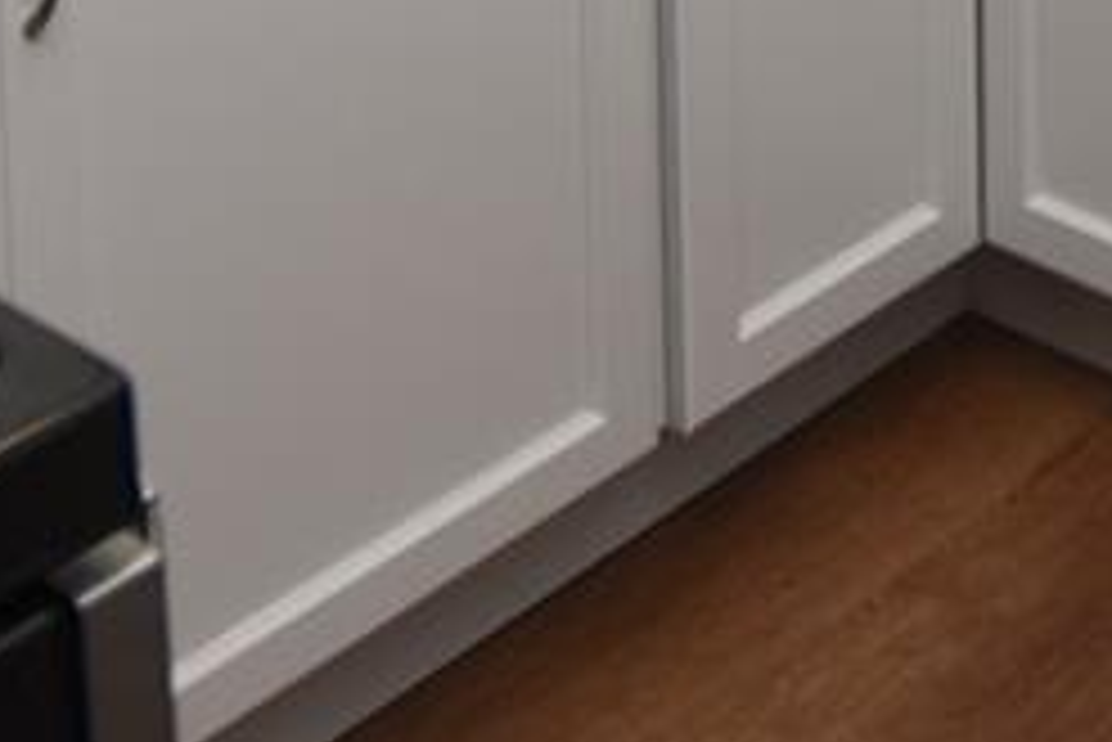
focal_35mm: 97
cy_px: -1214
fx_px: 2998
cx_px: 1270
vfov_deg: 11.1
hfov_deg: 19.9
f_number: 4
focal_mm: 10
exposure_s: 1/60
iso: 100
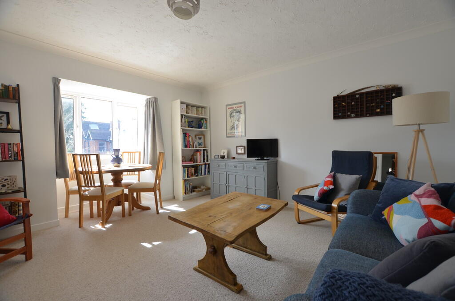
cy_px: 150
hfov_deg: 100.5
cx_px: 228
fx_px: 189
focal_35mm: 15
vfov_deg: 77.1
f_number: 4.5
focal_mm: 10
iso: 100
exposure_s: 1/50
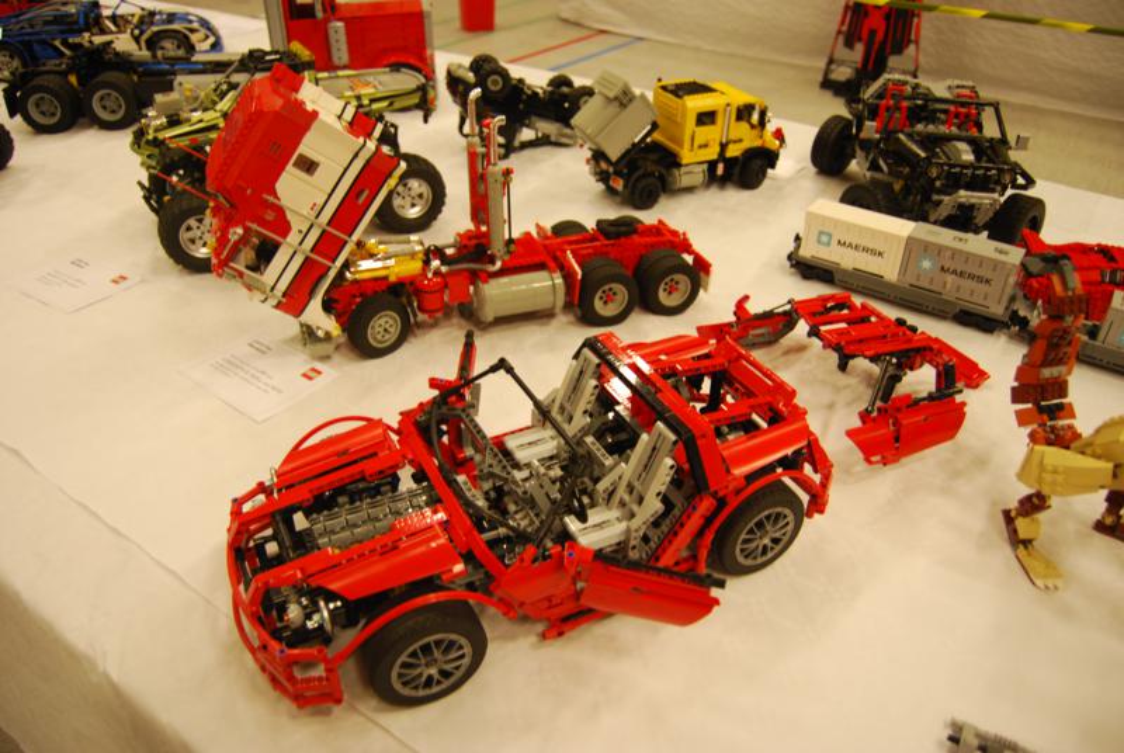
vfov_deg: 48.1
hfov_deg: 67.3
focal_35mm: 27
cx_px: 562
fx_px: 844
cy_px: 376
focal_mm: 18
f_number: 3.5
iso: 500
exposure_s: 1/30
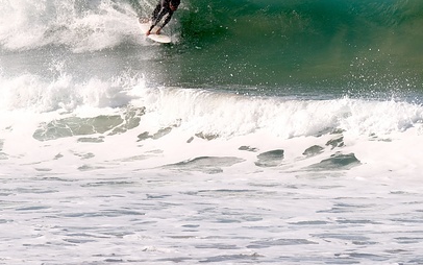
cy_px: 16
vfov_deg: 1.4
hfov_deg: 2.2
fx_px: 11082
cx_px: 190
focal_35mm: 961
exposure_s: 1/2000
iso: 800
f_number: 8
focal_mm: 325
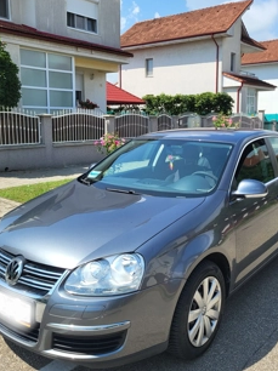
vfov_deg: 53.9
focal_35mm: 34
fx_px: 365
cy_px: 170
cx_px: 149
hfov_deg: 41.7
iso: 40
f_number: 1.8
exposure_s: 1/2000
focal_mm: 5.4
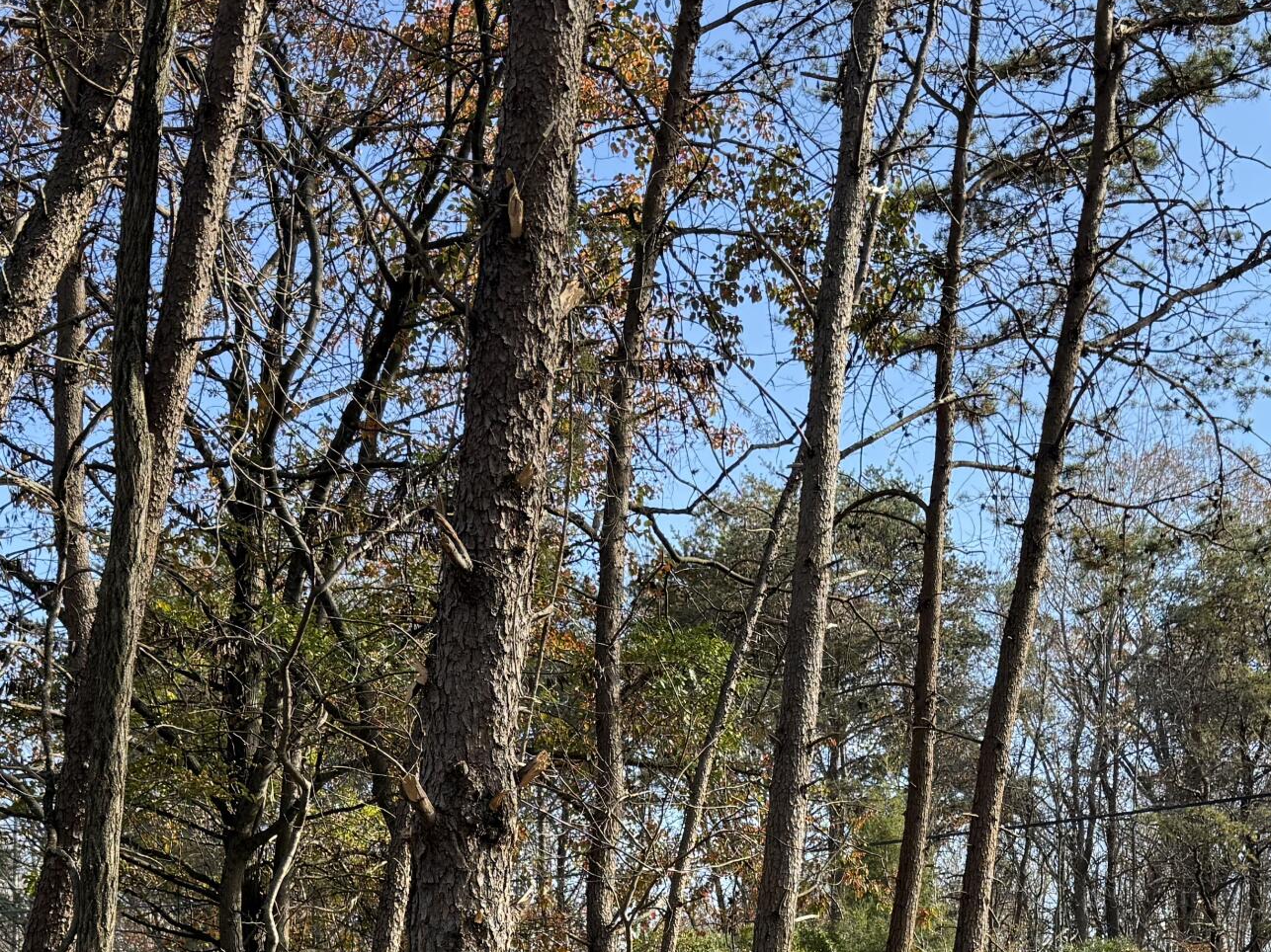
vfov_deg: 24.3
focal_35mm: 56
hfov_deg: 34.3
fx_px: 2056
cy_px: 1055
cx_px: 707
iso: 100
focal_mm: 6.76
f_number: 1.78
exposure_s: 1/1211
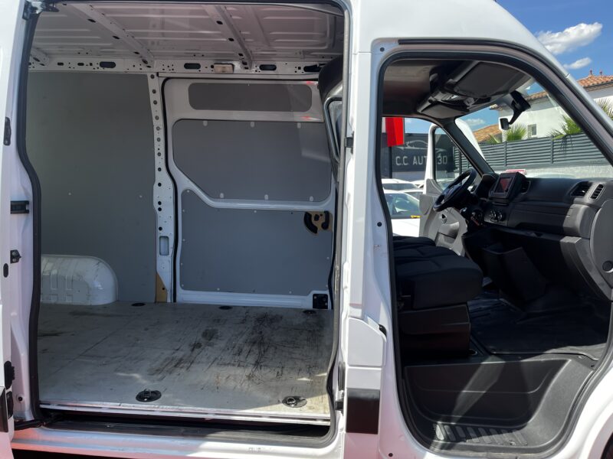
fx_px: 460
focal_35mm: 26
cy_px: 230
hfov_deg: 67.3
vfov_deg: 53.1
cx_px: 306
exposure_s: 1/810
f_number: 1.6
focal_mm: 5.1
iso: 50
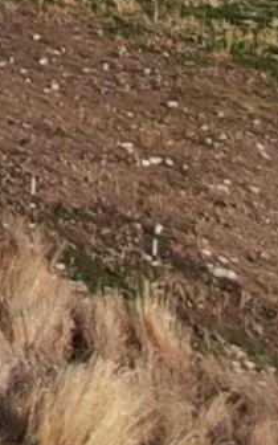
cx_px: -878
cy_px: -645
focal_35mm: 155
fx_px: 1879
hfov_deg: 6.6
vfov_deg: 11.2
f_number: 2.55
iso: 100
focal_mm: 16
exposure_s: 1/1474
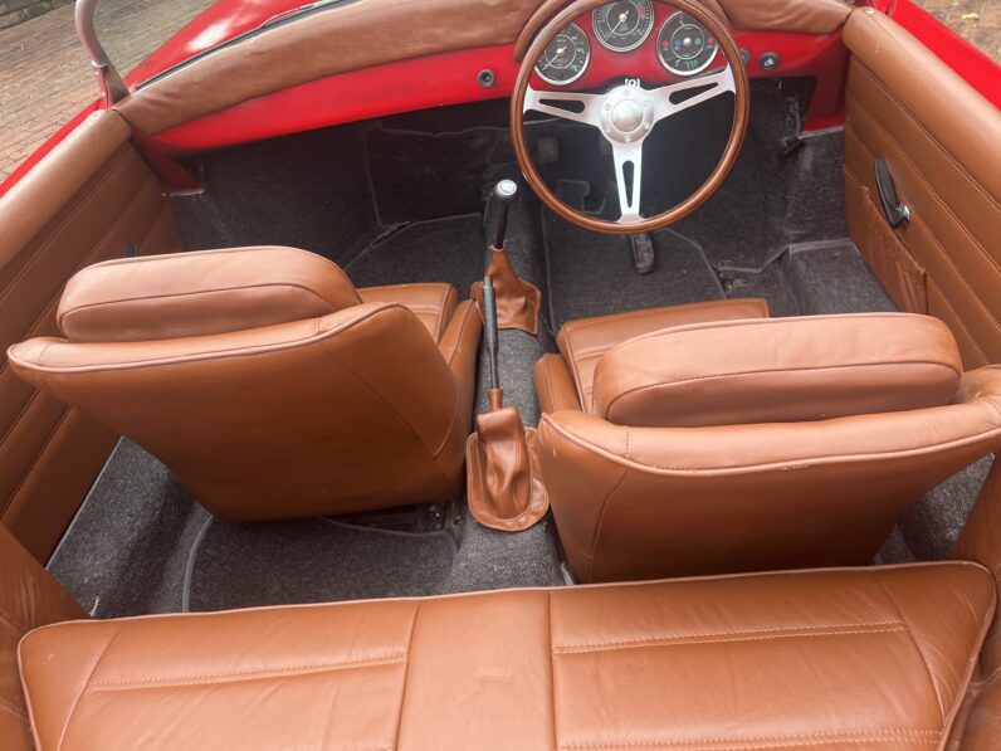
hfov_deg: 67.3
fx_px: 752
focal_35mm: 26
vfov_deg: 53.1
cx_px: 500
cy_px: 376
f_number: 1.6
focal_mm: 5.1
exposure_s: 1/186
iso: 40
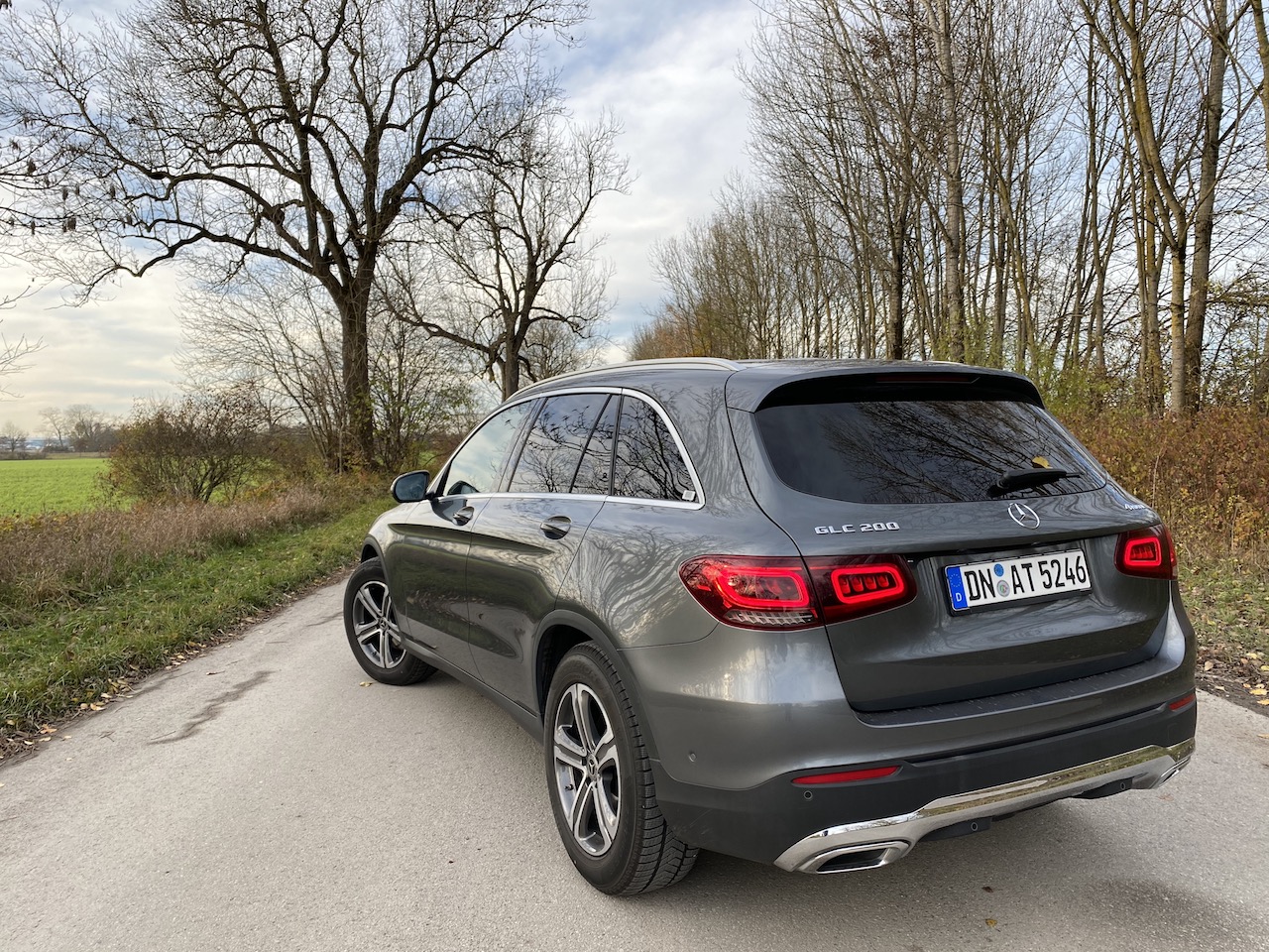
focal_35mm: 26
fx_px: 953
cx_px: 634
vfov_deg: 53.1
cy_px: 476
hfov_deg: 67.3
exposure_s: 1/222
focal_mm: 4.25
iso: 32
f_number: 1.8
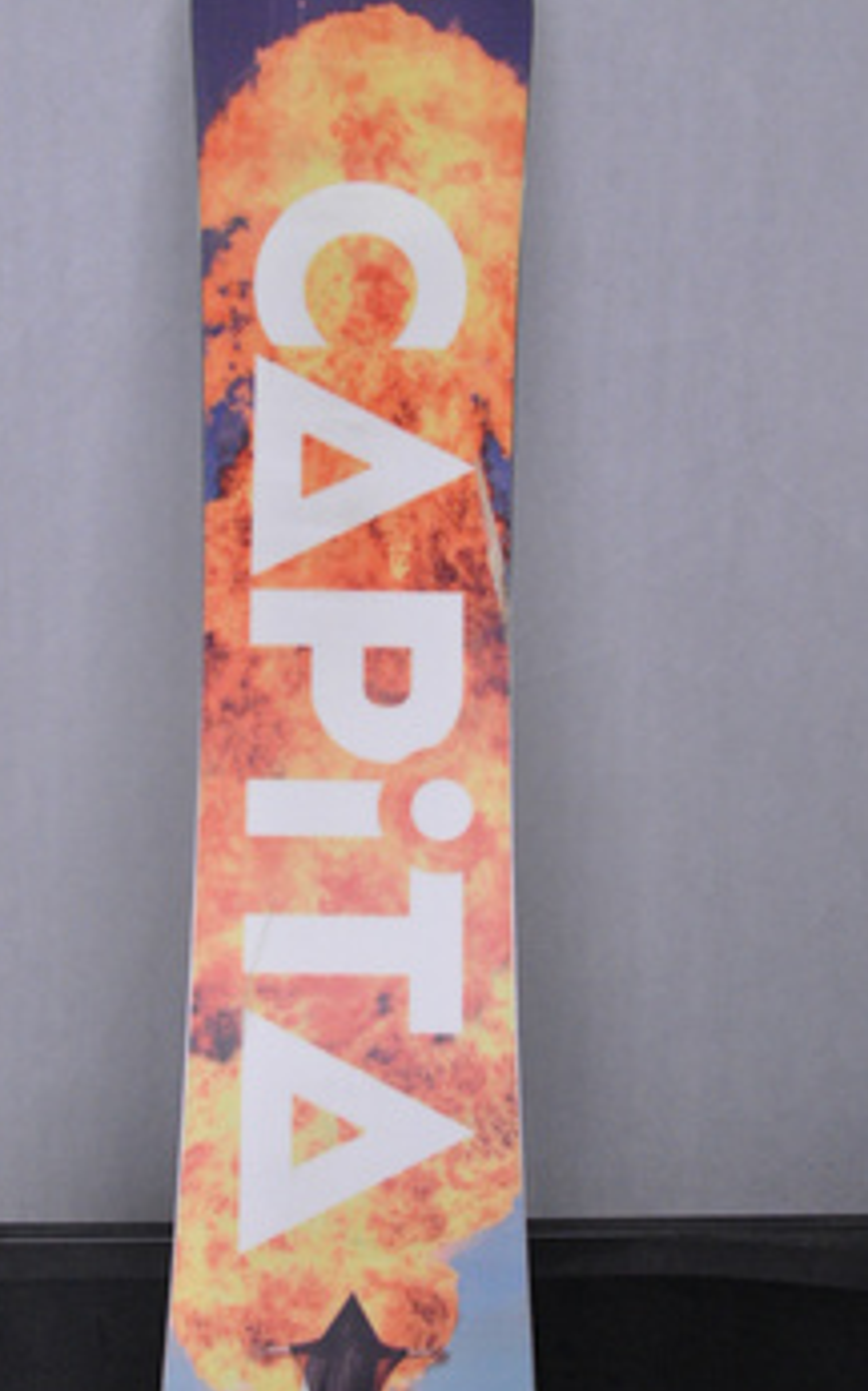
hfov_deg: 25.9
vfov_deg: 40.5
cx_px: 348
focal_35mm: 50
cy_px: 772
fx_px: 1881
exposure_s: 1/125
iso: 3200
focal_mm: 25
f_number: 9.5
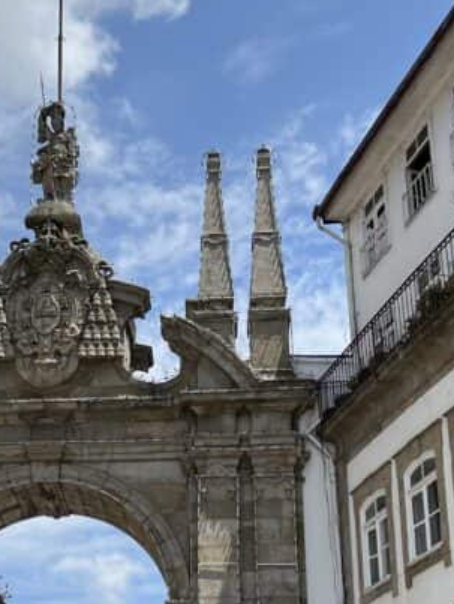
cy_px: 514
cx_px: 78
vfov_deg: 28.5
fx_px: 1152
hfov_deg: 21.9
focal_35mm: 66
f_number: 1.5
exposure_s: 1/5319
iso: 50
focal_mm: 5.7
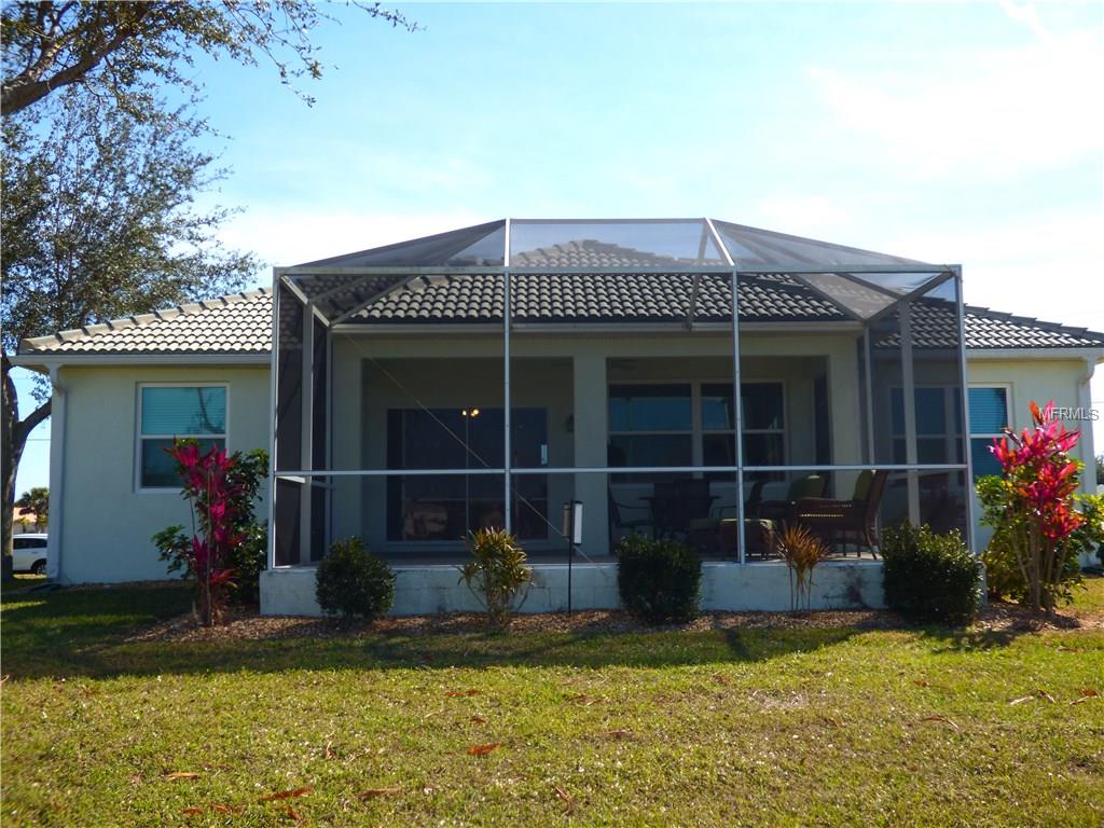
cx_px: 552
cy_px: 414
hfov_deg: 51.4
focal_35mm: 36
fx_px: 1148
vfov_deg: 39.7
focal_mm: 6.47
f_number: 3.5
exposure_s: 1/500
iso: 100
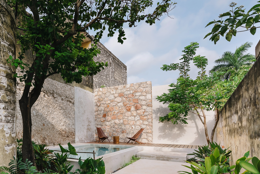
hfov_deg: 65.5
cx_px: 55
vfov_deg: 49.0
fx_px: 181
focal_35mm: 25
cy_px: 134
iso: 200
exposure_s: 1/400
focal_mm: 14
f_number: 8
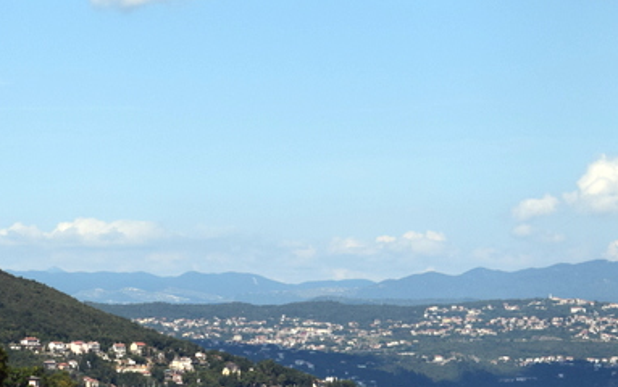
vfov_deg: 7.9
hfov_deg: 12.6
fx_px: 2798
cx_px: 299
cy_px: 337
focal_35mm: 166
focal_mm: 52
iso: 400
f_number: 11
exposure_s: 1/400
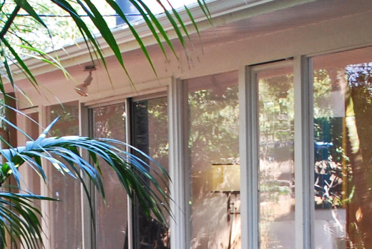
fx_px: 1283
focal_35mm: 124
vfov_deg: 10.8
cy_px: 322
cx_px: 114
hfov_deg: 16.4
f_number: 3.8
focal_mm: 20
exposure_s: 1/40
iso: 200
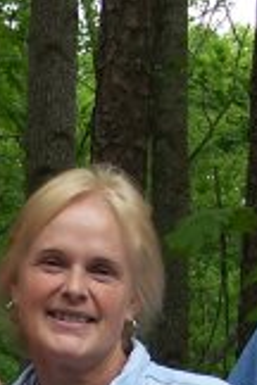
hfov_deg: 6.5
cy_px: 435
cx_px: -10
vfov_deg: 9.7
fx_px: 2238
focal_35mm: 209
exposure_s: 1/200
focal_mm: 8.5
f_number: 3
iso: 80
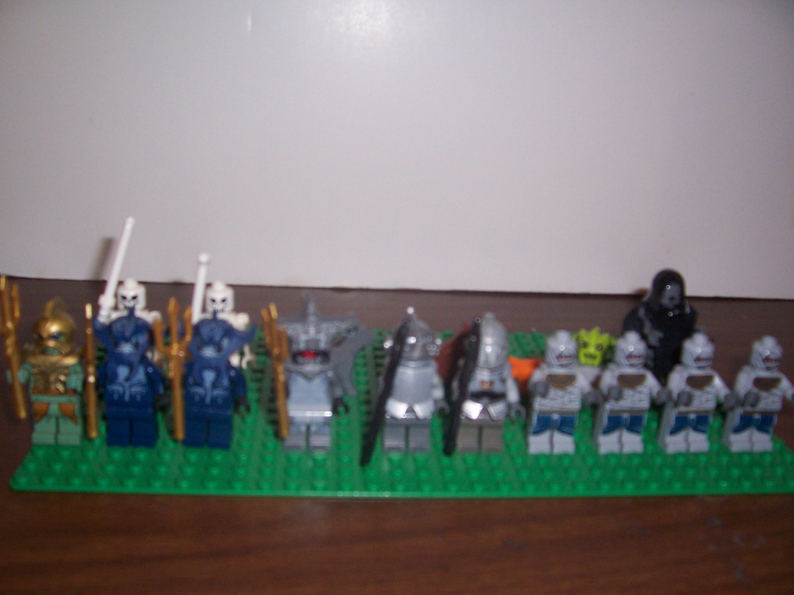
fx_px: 780
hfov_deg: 54.0
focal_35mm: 34
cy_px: 298
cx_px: 397
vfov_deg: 41.8
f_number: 2.7
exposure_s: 1/60
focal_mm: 5.6
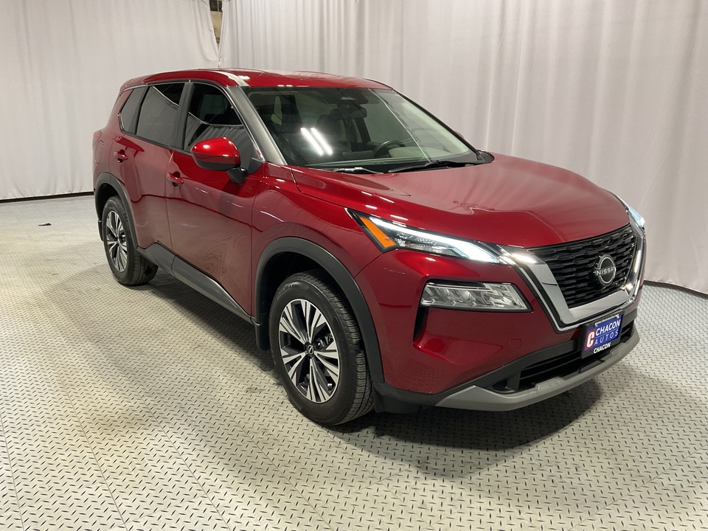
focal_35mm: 29
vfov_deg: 48.2
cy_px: 266
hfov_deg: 61.7
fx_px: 593
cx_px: 354
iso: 80
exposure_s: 1/60
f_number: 1.8
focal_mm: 3
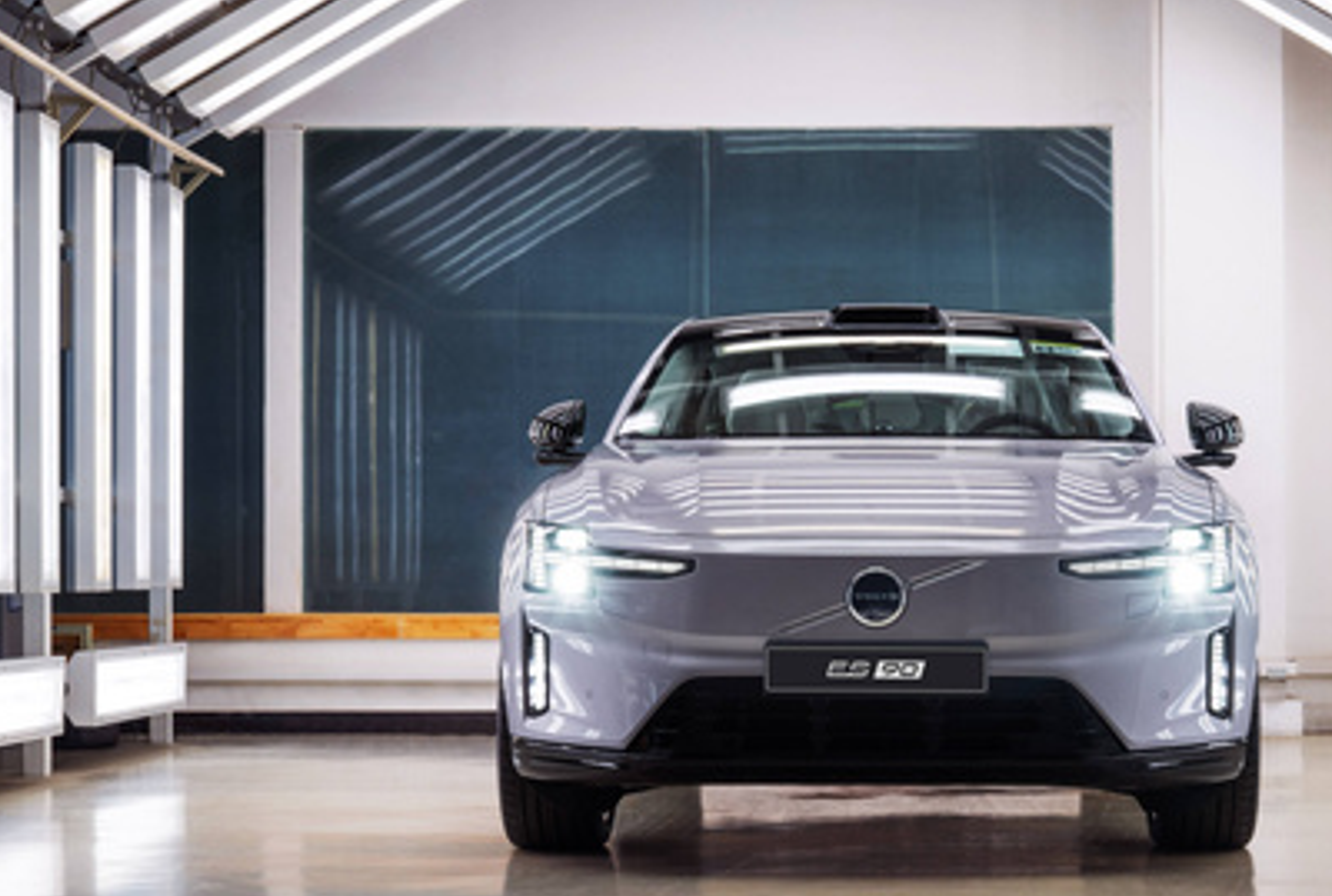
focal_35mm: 84
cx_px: 879
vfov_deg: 16.4
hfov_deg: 24.0
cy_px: 506
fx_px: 3116
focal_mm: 48
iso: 64
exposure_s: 1/10
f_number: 11
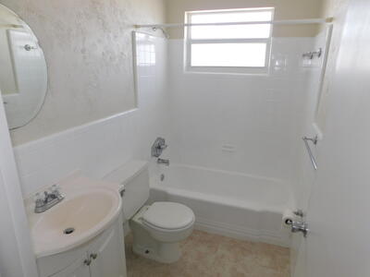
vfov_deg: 58.9
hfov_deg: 73.9
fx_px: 246
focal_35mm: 23
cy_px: 138
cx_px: 185
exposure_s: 1/60
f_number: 3
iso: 125
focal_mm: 4
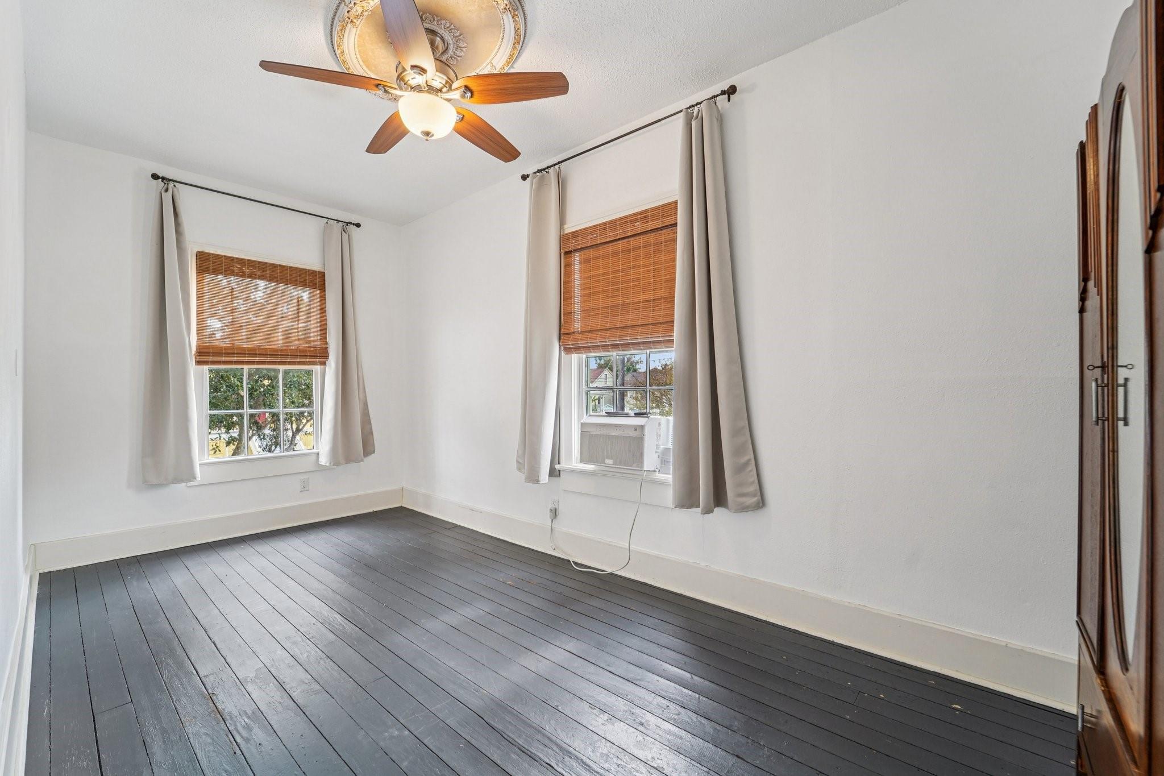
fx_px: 453
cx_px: 582
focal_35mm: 14
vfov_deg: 81.2
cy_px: 388
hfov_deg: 104.3
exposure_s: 1/20
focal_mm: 14
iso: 500
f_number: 8
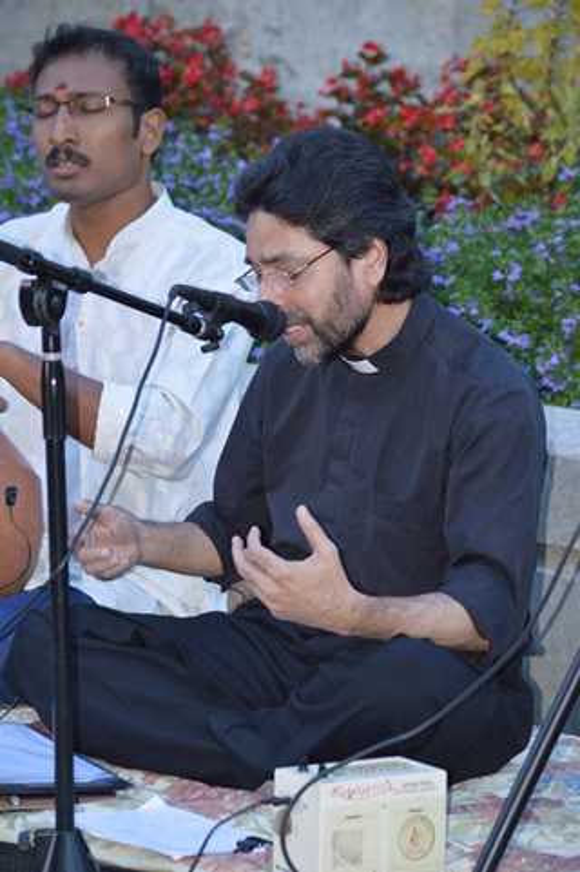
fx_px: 3703
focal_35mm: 153
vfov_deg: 13.4
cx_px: 290
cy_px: 436
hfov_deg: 9.0
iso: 1250
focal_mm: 102
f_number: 4.8
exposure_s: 1/60
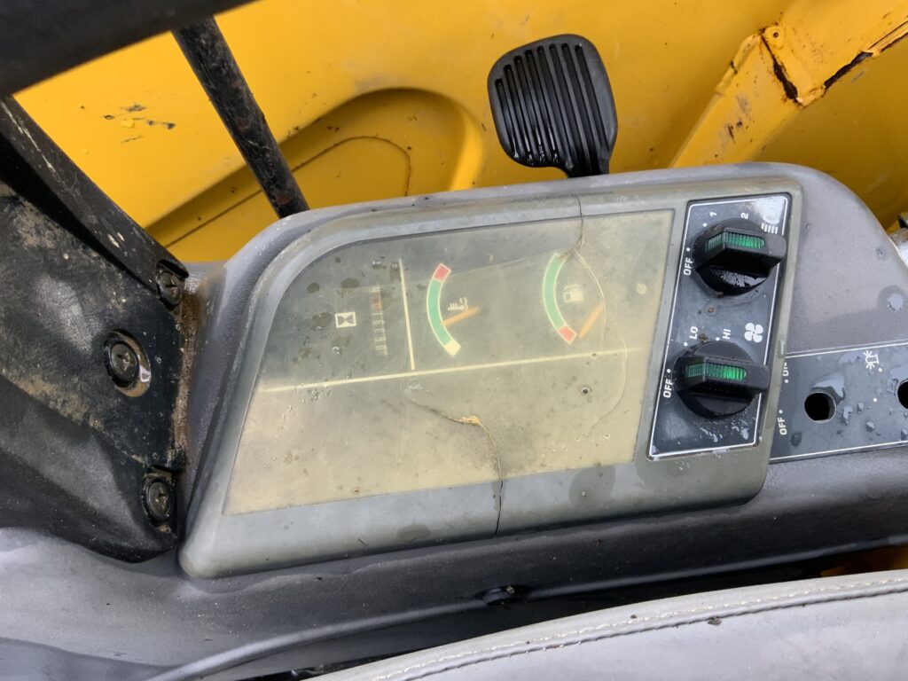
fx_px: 761
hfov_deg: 61.7
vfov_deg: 48.2
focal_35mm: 29
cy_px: 340
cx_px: 454
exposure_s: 1/76
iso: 64
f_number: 1.8
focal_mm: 3
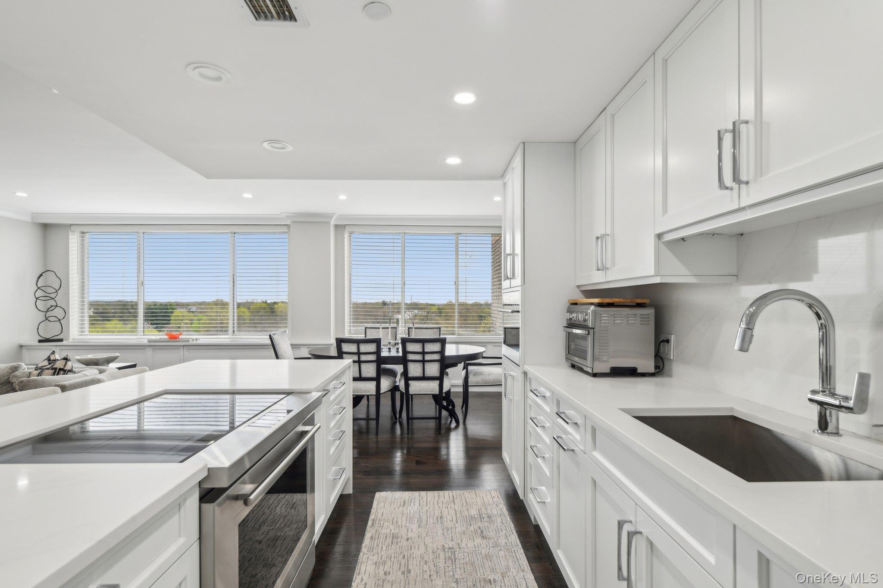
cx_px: 442
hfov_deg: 93.3
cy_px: 294
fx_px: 417
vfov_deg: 70.4
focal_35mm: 17
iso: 250
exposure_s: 1/50
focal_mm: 17
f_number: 8
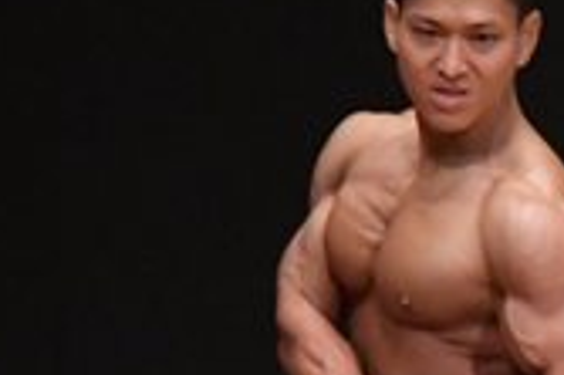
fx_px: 19658
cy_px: 500
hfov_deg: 1.6
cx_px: 1153
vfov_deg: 1.1
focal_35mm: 1256
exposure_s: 1/400
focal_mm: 180
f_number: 5.6
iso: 6400
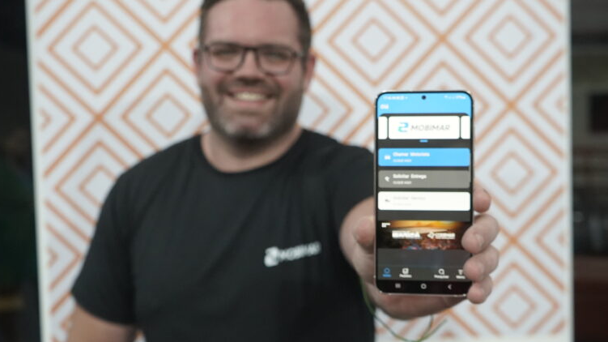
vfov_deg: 26.5
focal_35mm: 45
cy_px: 169
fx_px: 725
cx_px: 301
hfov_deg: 45.5
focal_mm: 28
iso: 4000
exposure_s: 1/160
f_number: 4
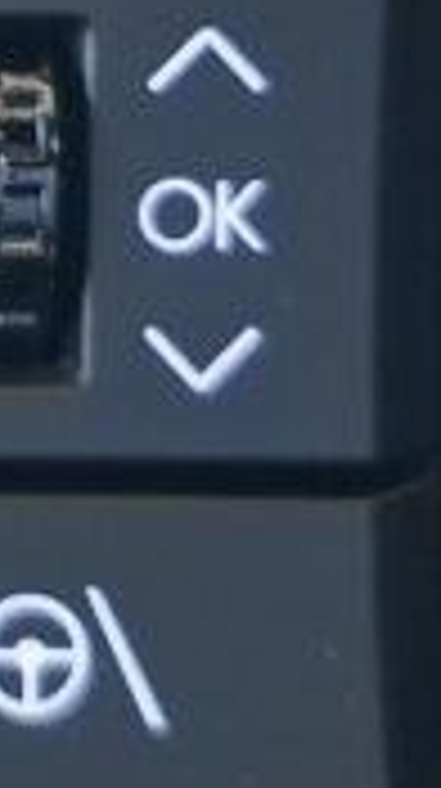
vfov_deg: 14.4
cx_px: -382
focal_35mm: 147
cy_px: -27
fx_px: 3066
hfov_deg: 7.9
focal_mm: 5.54
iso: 320
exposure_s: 1/33
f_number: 1.8
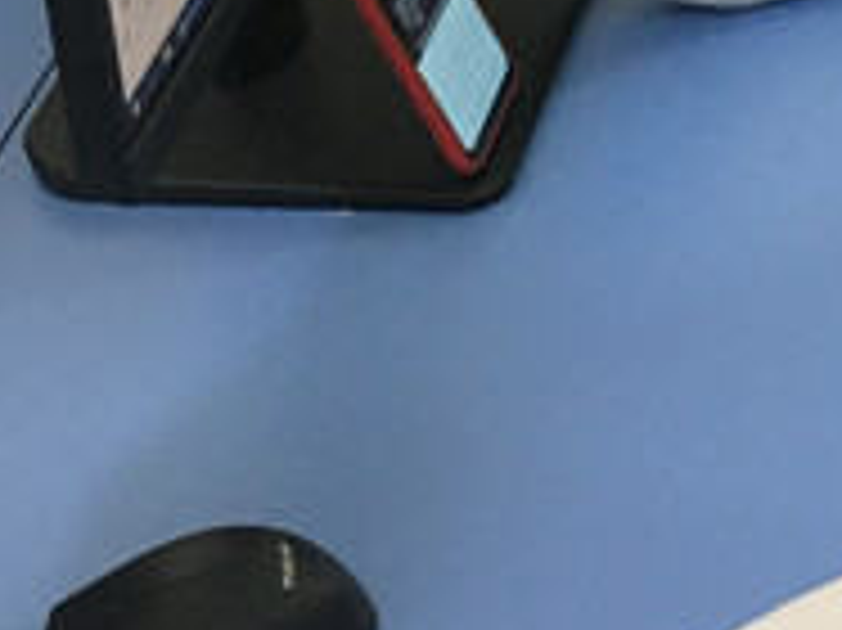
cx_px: 914
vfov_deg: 11.7
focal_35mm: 124
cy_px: -108
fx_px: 3014
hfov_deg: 15.5
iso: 200
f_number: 2.2
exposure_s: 1/20
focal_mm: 4.15
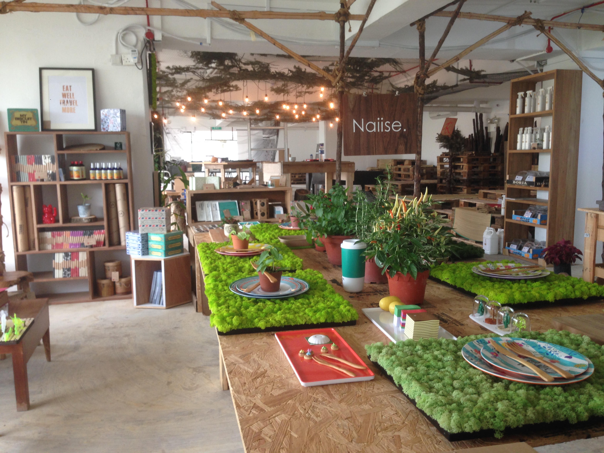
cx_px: 302
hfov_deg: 55.4
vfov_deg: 42.9
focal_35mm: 33
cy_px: 226
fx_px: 576
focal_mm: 4.12
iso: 50
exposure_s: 1/20
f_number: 2.4
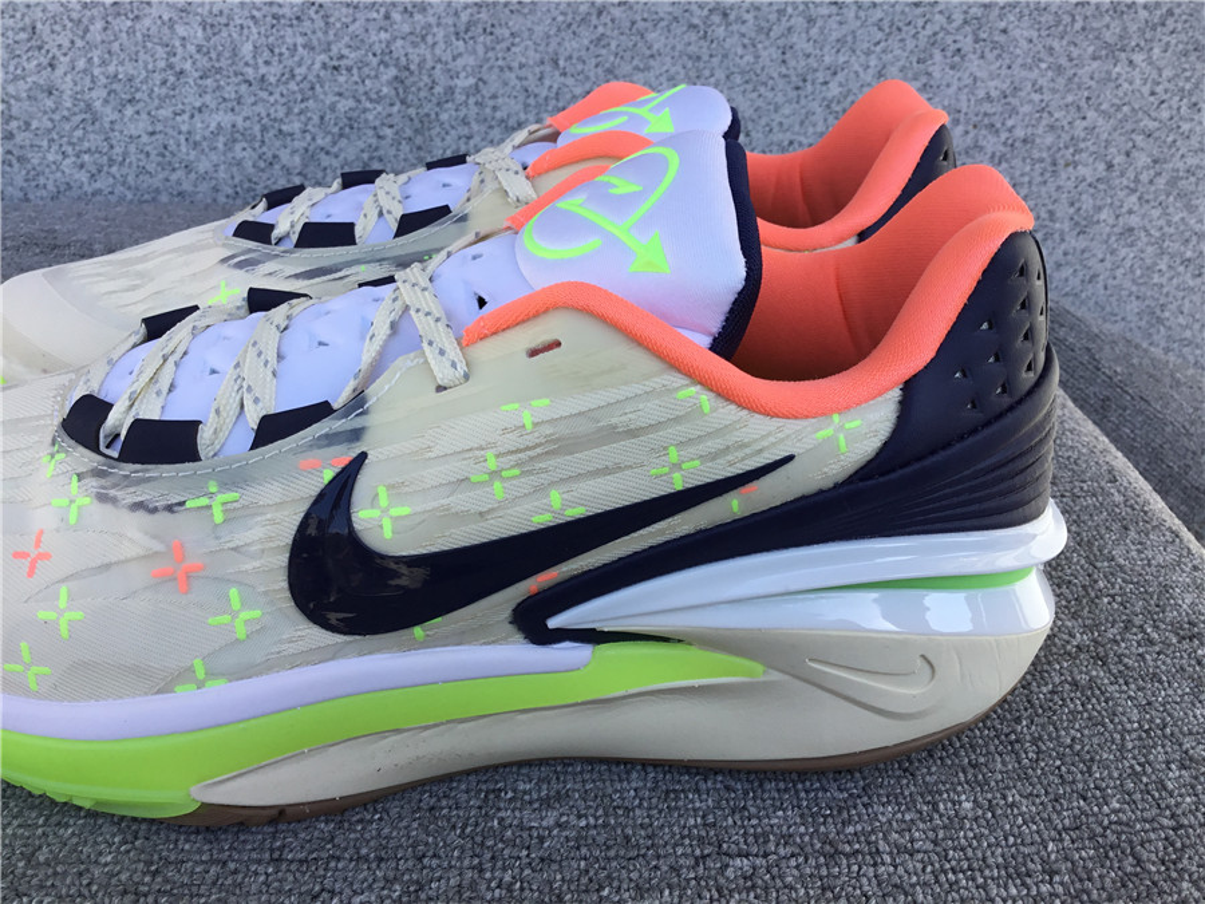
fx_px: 1079
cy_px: 452
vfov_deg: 45.4
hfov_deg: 58.4
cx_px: 602
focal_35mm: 31
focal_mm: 3.3
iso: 25
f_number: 2.4
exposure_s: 1/429
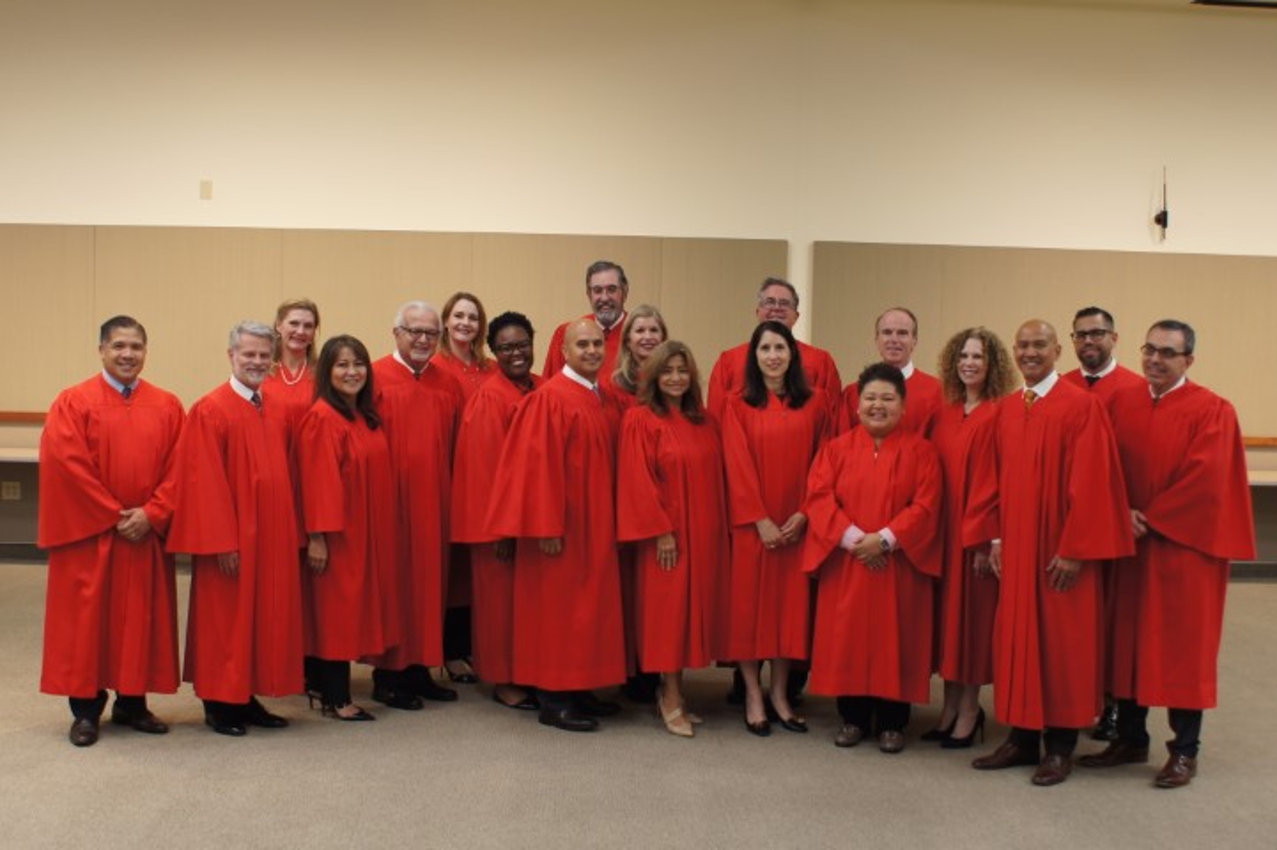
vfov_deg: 31.9
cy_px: 425
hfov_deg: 46.4
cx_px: 638
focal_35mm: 42
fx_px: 1489
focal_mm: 28
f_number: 3.5
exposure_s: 1/50
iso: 250
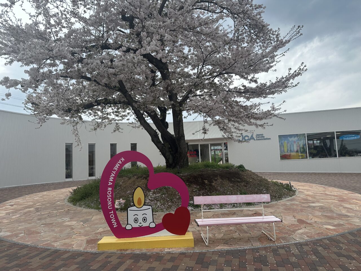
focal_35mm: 24
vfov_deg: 56.8
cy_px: 136
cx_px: 180
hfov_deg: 71.6
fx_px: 250
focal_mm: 6.86
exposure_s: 1/2660
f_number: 1.78
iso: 80
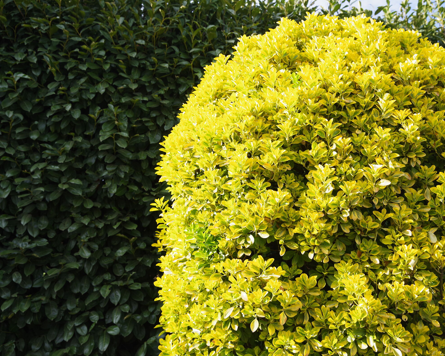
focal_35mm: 35
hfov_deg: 51.2
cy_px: 178
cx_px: 265
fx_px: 461
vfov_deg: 42.2
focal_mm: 31
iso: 200
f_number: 5.6
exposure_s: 1/100
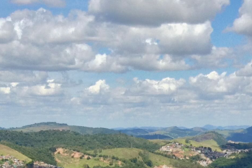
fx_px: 847
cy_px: 301
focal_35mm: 121
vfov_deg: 10.6
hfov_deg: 16.9
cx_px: 146
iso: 50
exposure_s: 1/1255
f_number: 2.4
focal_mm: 4.28
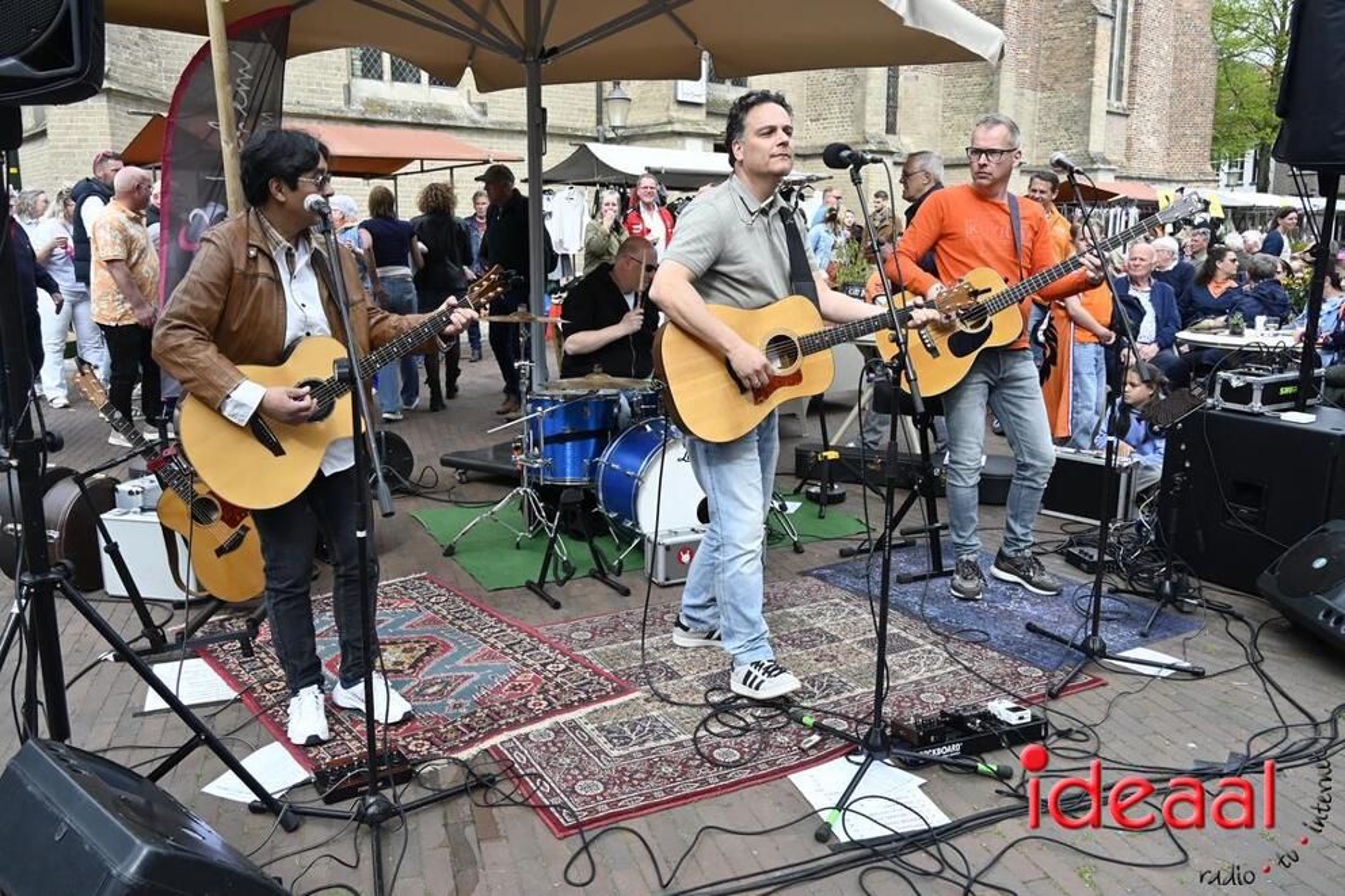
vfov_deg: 43.6
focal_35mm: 30
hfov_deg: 61.9
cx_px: 672
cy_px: 448
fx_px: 1121
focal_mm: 20
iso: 180
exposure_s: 1/250
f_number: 5.6
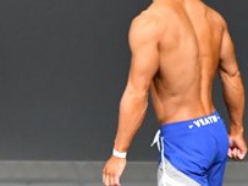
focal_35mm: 1048
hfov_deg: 1.9
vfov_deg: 1.4
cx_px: 56
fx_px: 7504
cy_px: 131
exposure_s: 1/400
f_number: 5.6
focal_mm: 190
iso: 5000
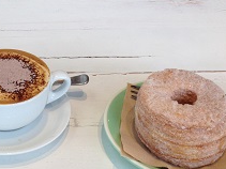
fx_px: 542
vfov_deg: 17.7
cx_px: 29
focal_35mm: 83
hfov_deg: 23.1
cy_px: 106
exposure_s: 1/120
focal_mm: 4.28
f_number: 2.4
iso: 50
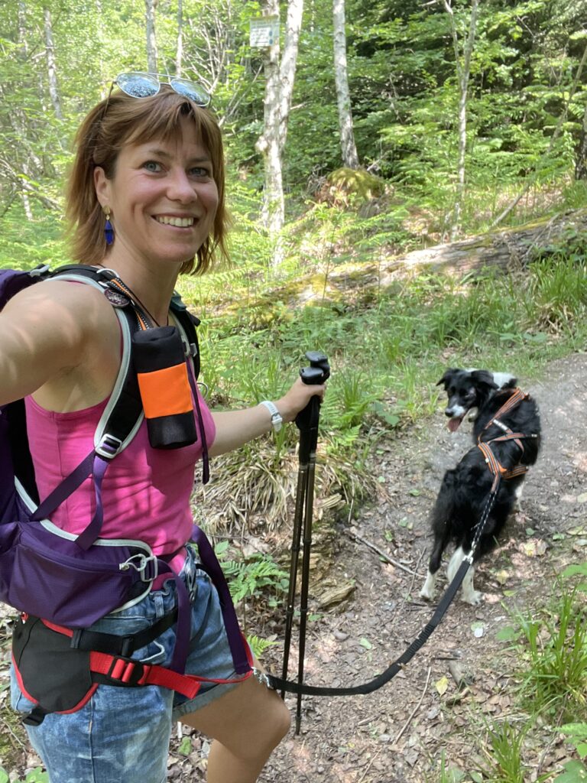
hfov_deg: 46.8
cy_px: 392
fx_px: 678
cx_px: 294
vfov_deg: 60.0
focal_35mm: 30
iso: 100
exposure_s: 1/99
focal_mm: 2.71
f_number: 2.2
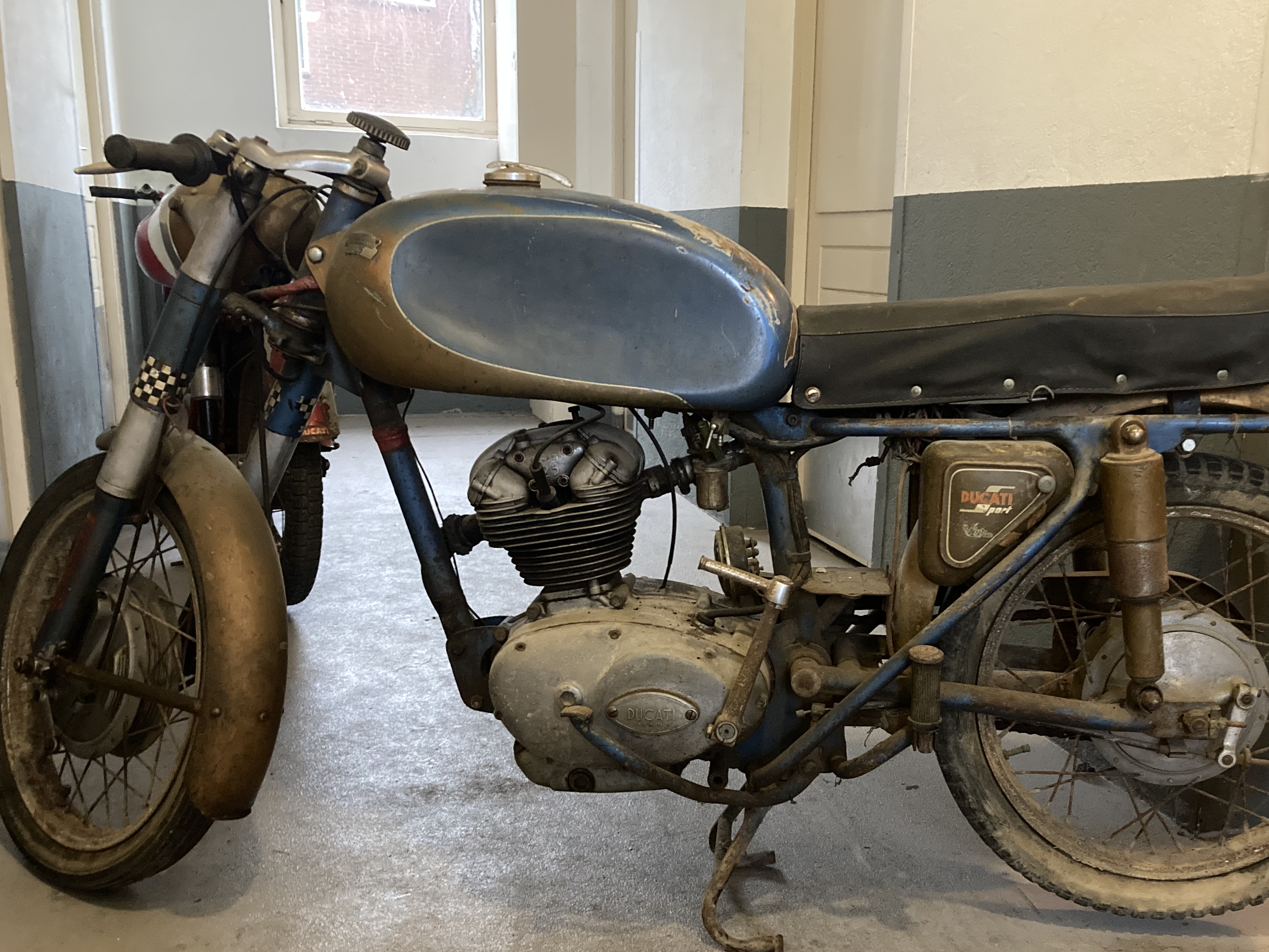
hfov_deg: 55.1
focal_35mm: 33
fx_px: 1210
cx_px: 736
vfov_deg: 42.8
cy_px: 547
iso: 640
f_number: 1.8
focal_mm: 3.99
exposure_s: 1/25
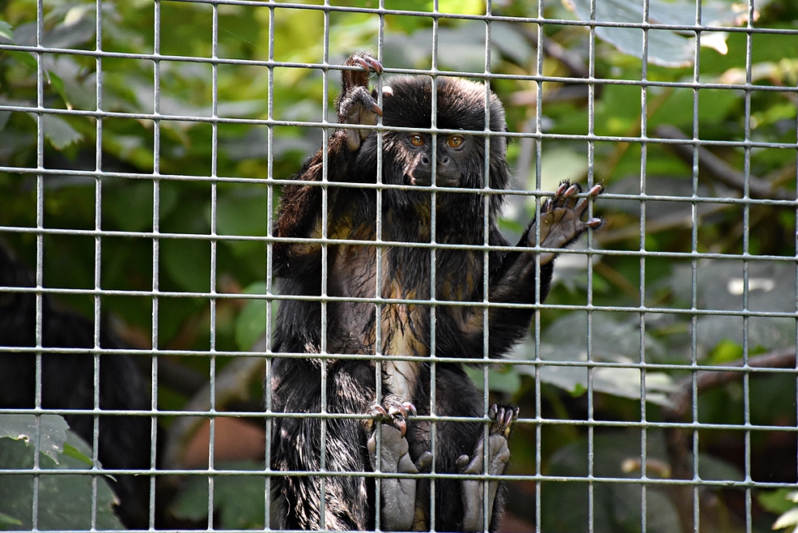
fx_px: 4833
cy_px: 267
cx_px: 392
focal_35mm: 218
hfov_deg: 9.4
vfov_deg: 6.3
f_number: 5.6
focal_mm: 140
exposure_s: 1/500
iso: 2500
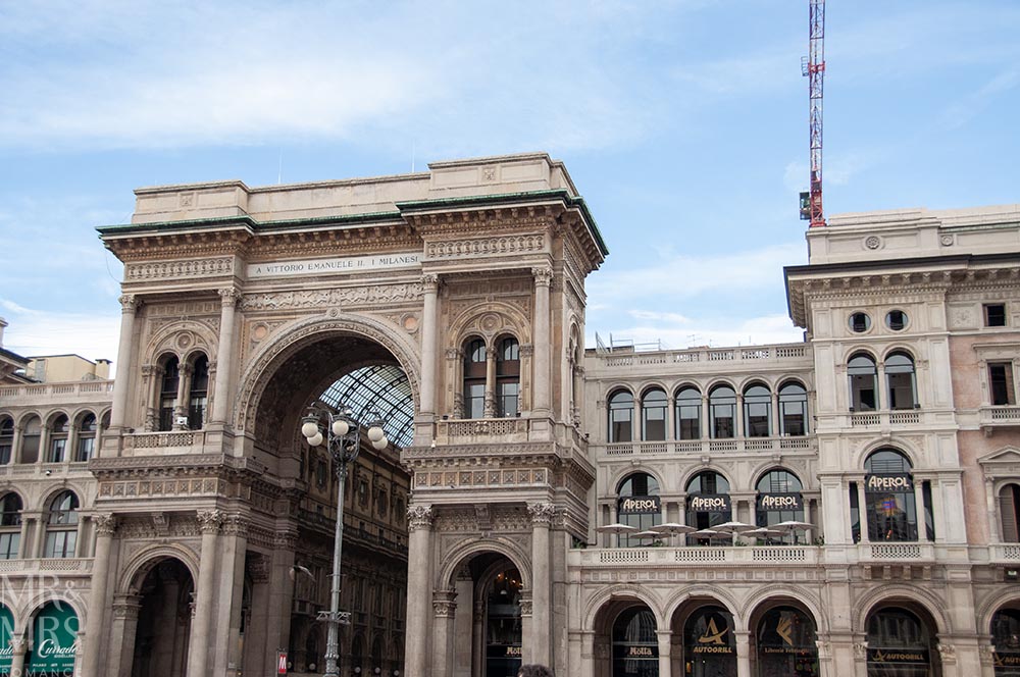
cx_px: 510
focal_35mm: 44
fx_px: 1231
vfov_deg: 30.8
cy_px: 338
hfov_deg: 45.0
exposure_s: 1/1000
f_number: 5.6
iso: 800
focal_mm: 29
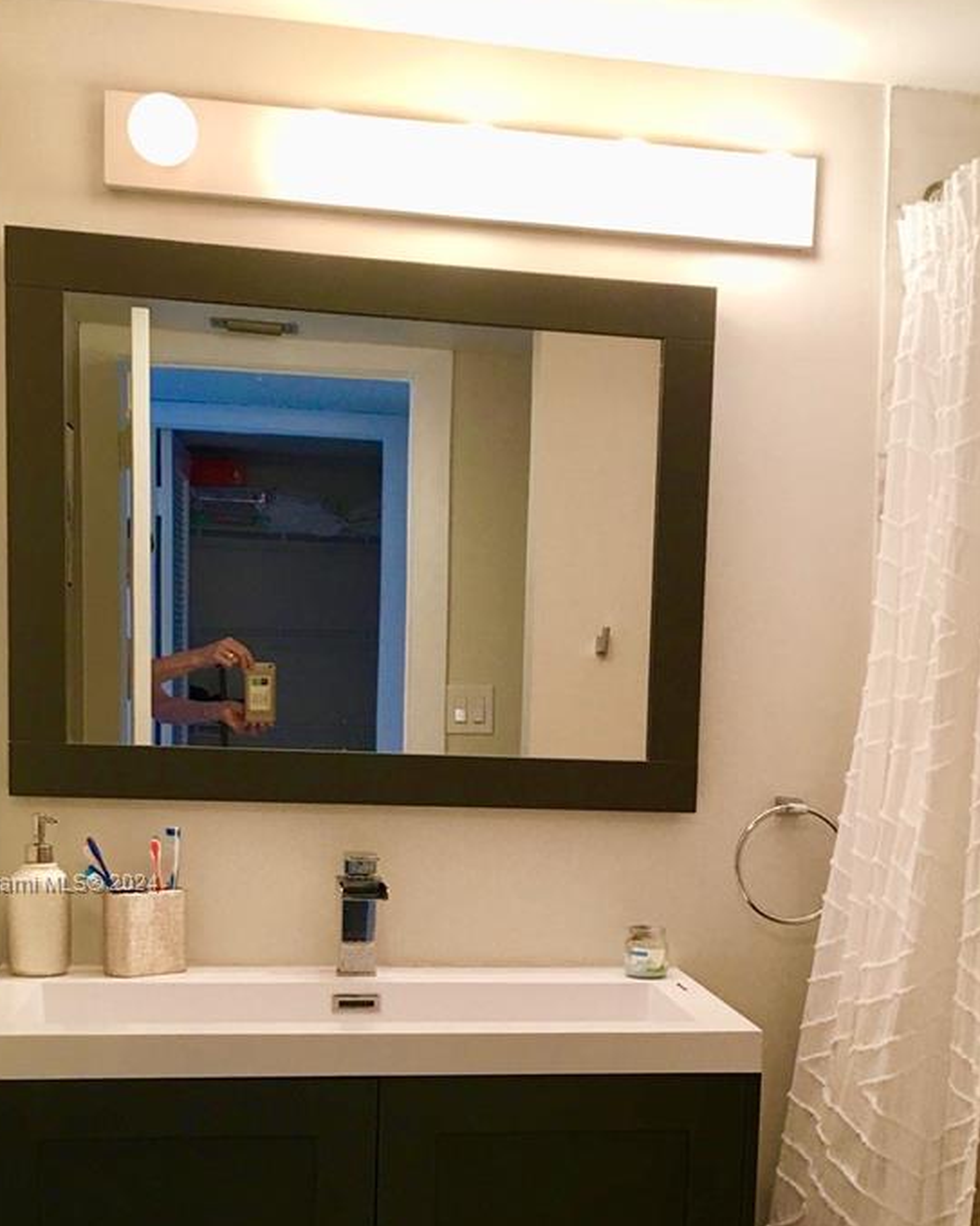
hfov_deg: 30.1
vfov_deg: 36.7
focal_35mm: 50
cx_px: 641
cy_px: 885
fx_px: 1813
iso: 32
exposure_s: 1/30
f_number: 2.2
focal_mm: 4.15
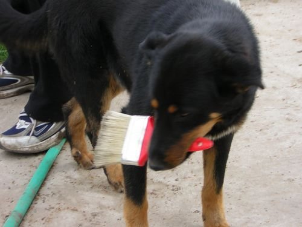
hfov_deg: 18.2
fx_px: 942
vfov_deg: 13.7
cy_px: 114
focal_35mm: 108
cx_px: 151
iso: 50
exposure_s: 1/65.9
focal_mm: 14.1
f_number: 4.7
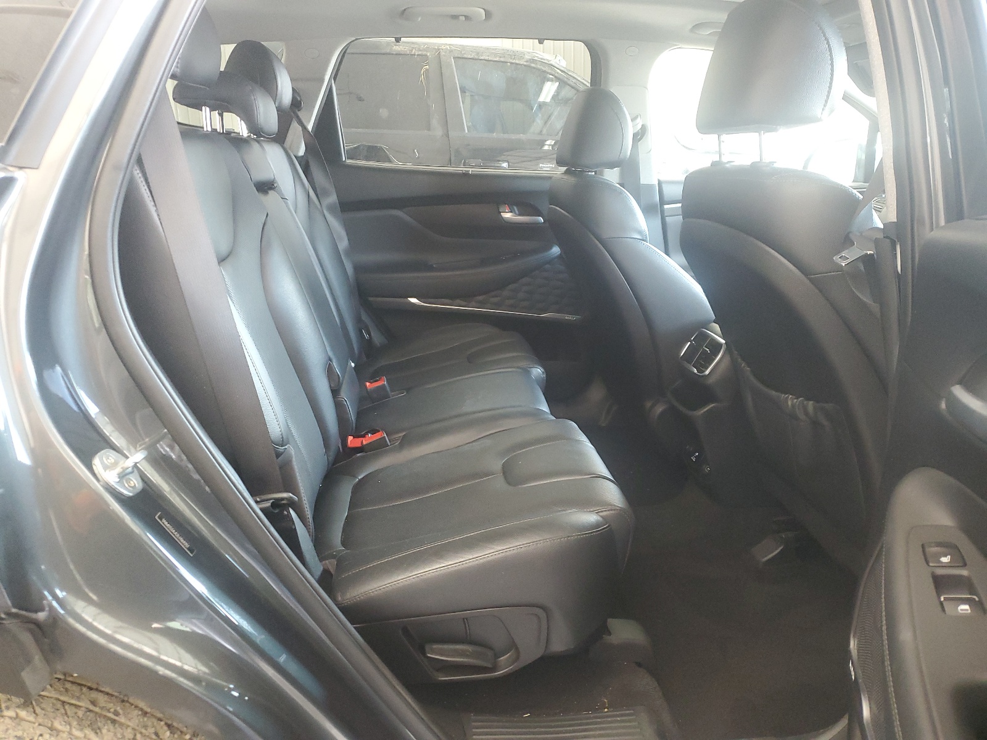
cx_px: 494
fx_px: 741
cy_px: 370
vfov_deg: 53.1
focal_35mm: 26
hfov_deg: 67.3
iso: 287
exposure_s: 1/40
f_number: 1.5
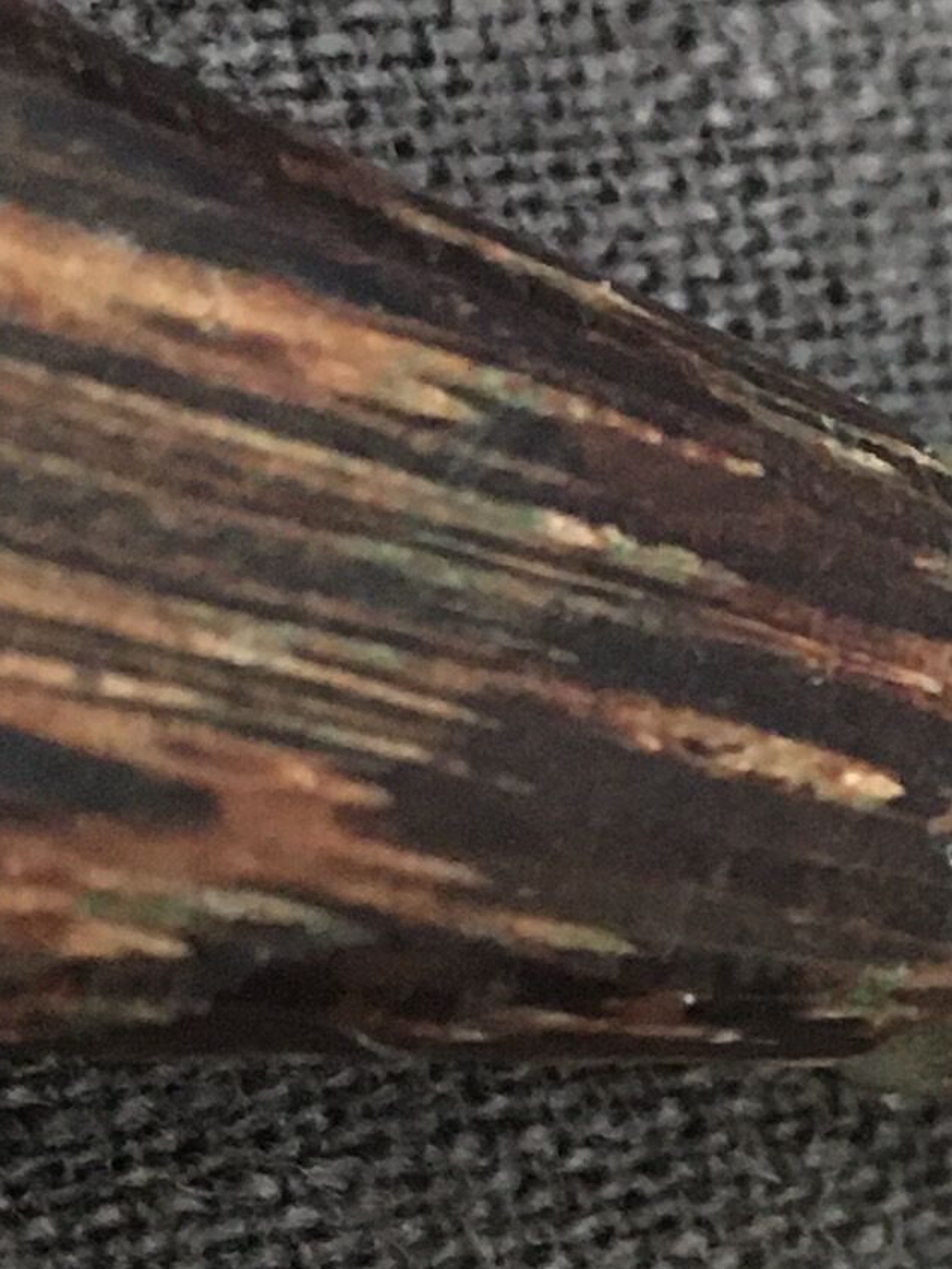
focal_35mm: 139
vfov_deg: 14.1
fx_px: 5096
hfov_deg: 10.6
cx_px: 1014
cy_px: 1012
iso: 400
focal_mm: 4.15
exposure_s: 1/17
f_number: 2.2
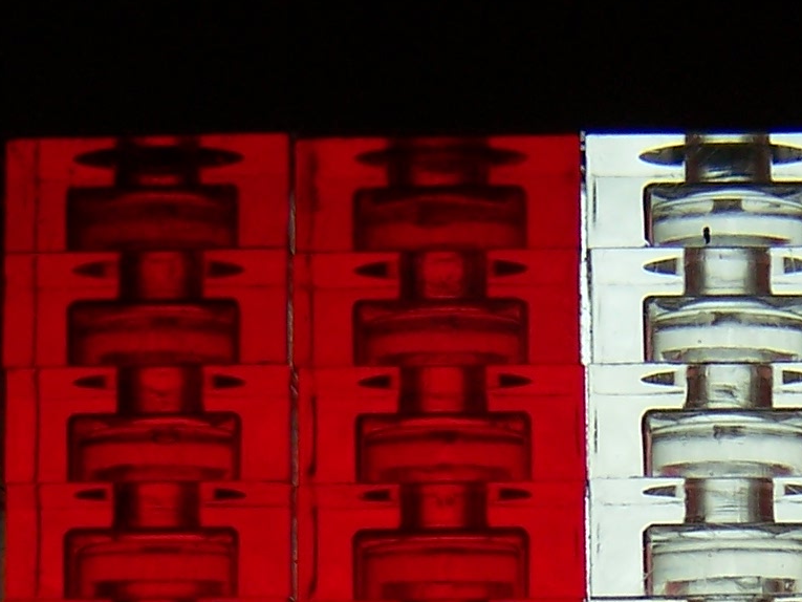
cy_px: 805
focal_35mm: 128
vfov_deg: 11.3
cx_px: 740
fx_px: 2966
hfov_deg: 15.2
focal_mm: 6.3
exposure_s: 1/500
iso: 80
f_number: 2.8
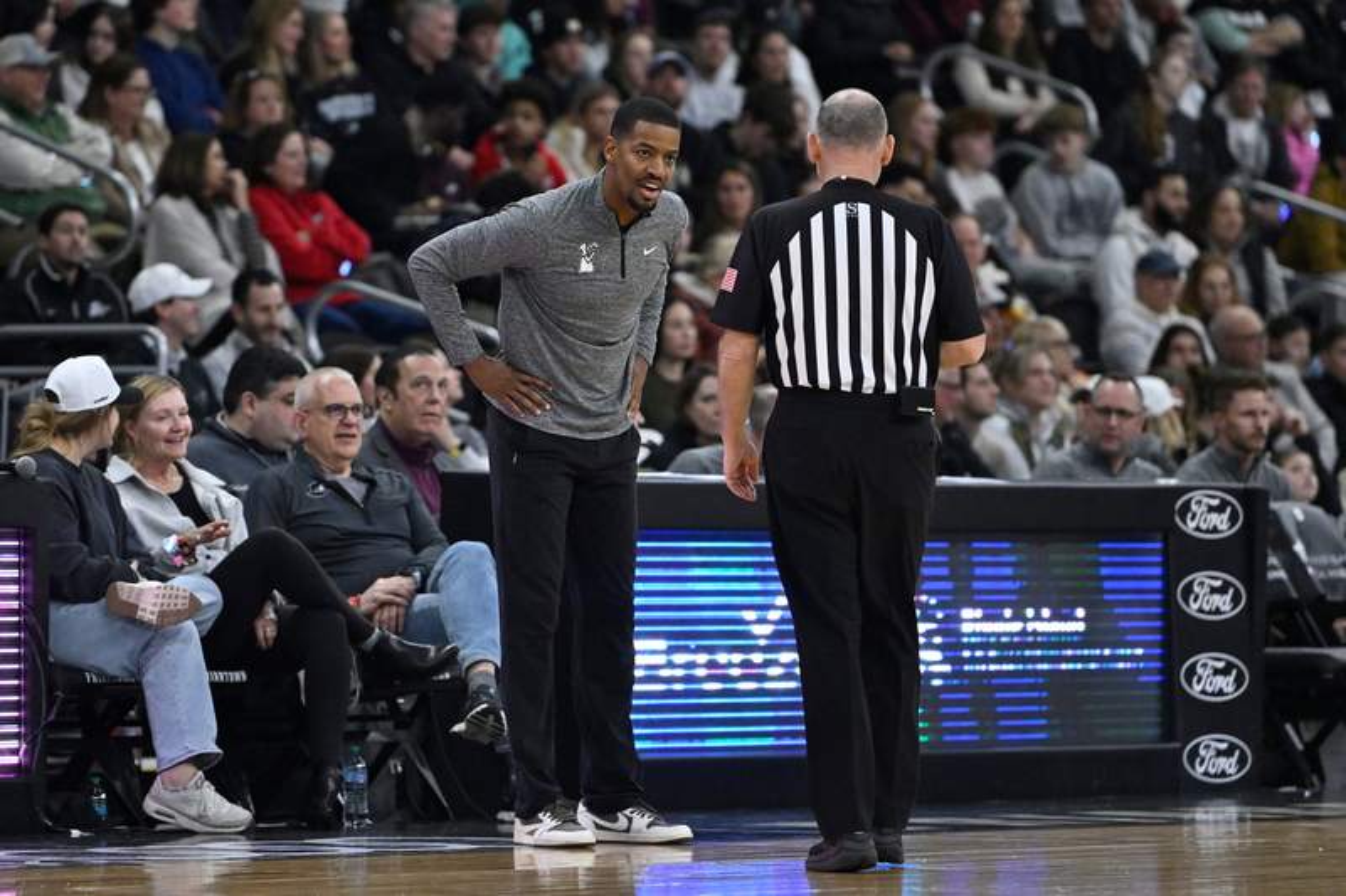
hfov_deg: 10.3
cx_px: 673
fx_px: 7476
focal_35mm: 200
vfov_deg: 6.9
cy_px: 448
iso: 5000
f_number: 3.2
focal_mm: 200
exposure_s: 1/1600
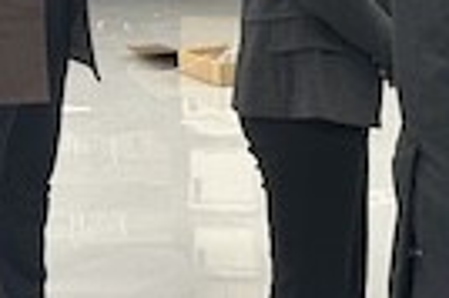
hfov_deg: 14.8
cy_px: -33
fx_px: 1507
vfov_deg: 11.1
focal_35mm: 121
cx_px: 811
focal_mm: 5.7
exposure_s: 1/120
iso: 125
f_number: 1.5
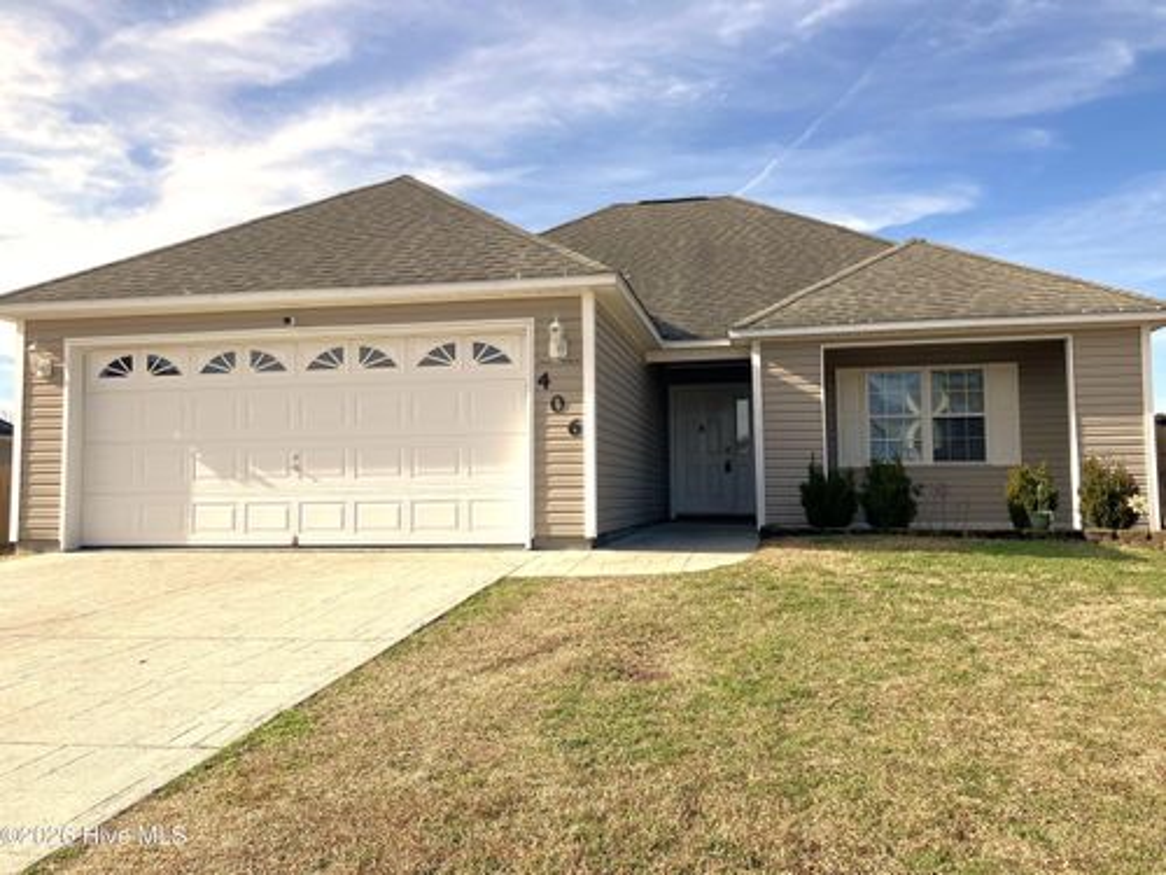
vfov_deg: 49.7
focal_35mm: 28
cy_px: 438
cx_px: 583
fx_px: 943
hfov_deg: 63.4
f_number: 1.8
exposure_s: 1/1946
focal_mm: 3.99
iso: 32
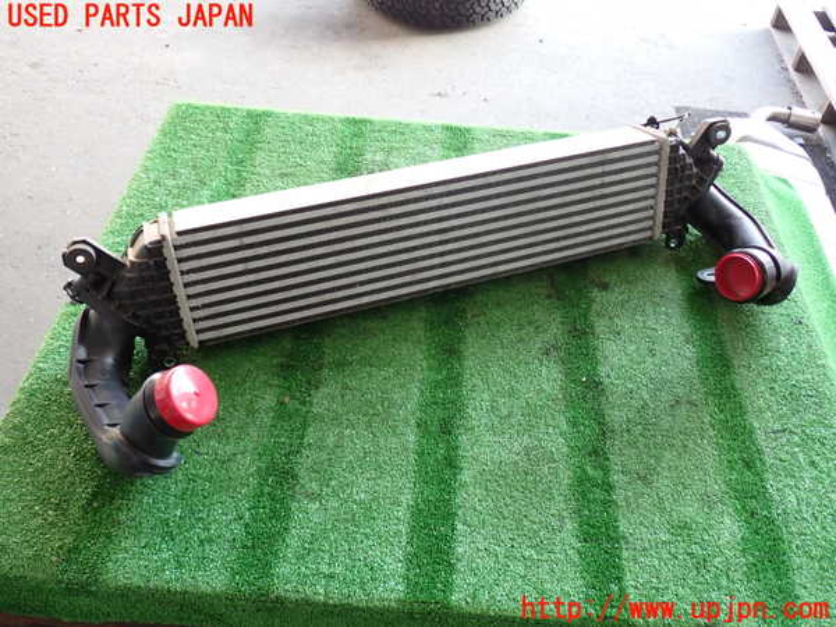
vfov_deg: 46.8
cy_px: 314
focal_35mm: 30
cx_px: 418
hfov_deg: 60.0
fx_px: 725
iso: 200
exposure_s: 1/50
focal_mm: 5.4
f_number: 2.3
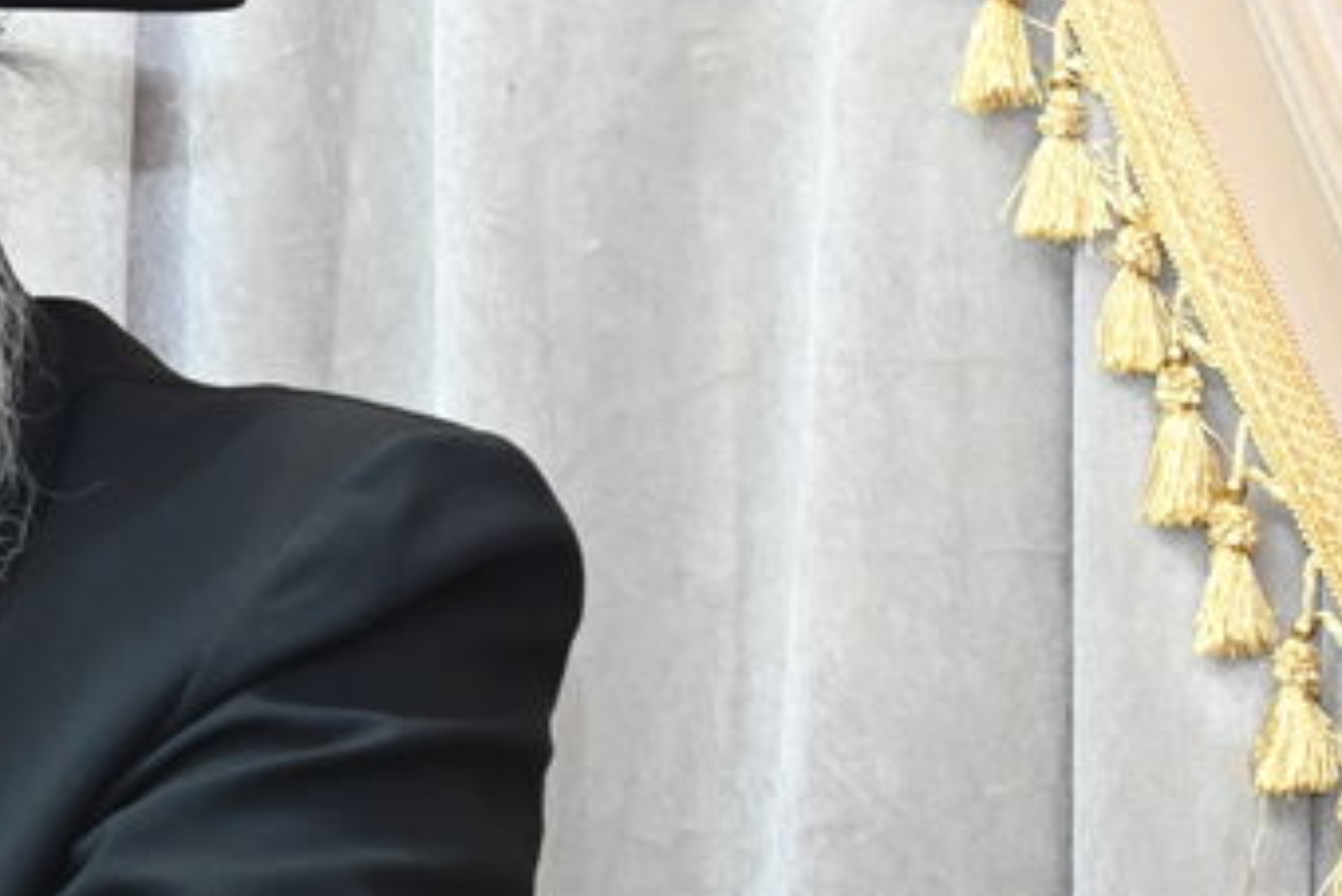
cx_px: -908
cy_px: 868
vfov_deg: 5.4
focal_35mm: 255
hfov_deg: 7.9
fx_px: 9509
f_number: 4.5
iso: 1600
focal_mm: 62
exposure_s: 1/160
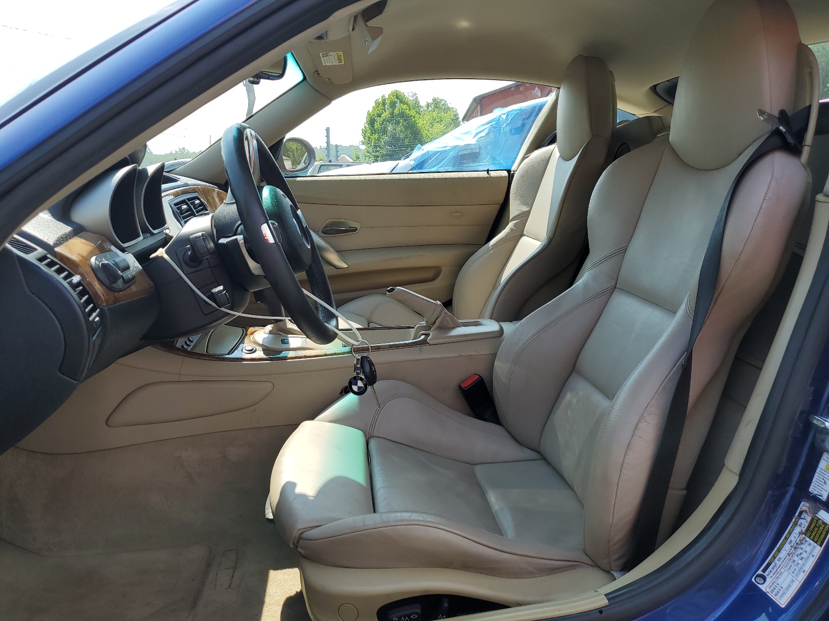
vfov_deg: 53.1
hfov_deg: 67.3
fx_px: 623
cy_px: 310
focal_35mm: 26
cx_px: 414
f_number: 1.5
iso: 50
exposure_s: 1/1250
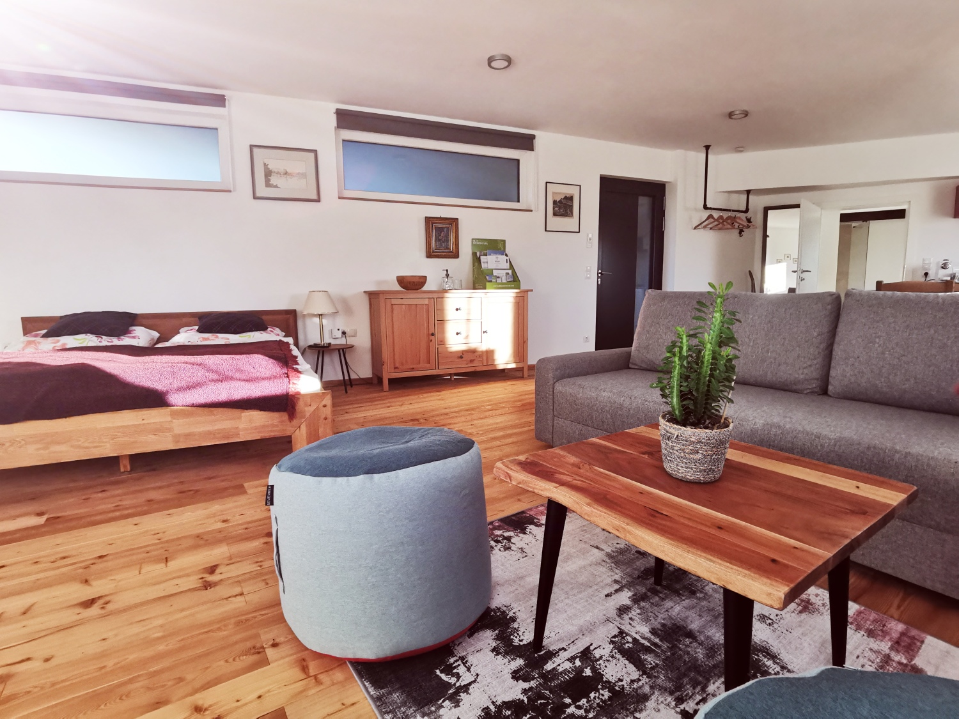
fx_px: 471
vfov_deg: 74.7
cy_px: 360
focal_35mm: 17
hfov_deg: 91.0
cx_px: 480
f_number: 2.2
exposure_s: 1/100
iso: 200
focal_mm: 2.26
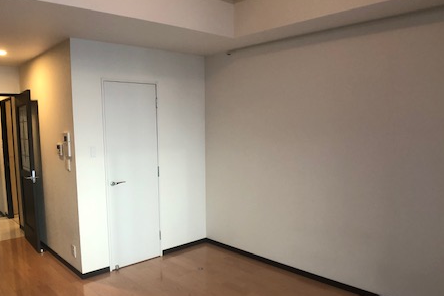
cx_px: 176
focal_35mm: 42
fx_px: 518
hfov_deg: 46.1
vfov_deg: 31.8
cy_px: 171
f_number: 1.8
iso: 40
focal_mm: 3.99
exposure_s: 1/20
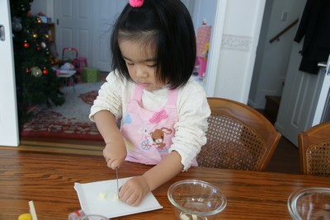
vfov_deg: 43.6
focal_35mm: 30
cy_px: 110
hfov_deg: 61.9
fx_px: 275
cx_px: 165
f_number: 4.5
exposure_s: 1/40
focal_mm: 20
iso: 200
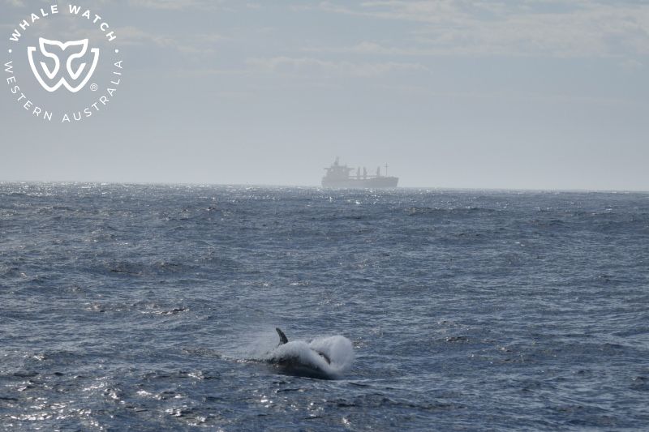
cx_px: 324
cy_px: 216
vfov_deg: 10.5
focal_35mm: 130
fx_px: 2343
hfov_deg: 15.8
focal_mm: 130
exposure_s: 1/8000
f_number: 5
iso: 400
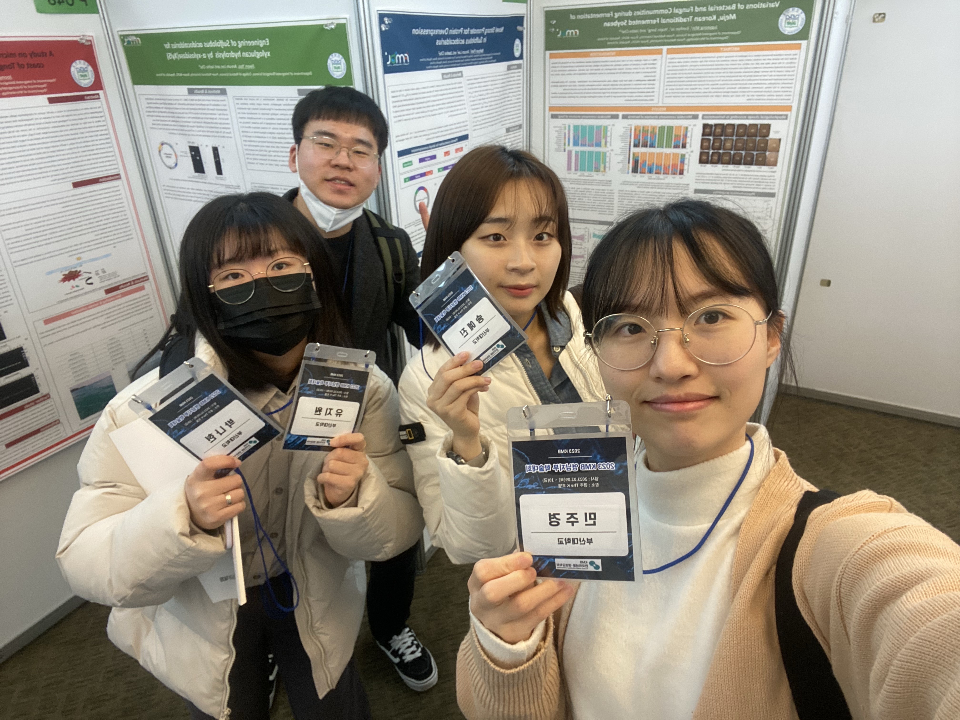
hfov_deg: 73.9
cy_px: 360
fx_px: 638
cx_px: 480
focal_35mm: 23
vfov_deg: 58.9
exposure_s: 1/60
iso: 250
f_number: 2.2
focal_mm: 2.71
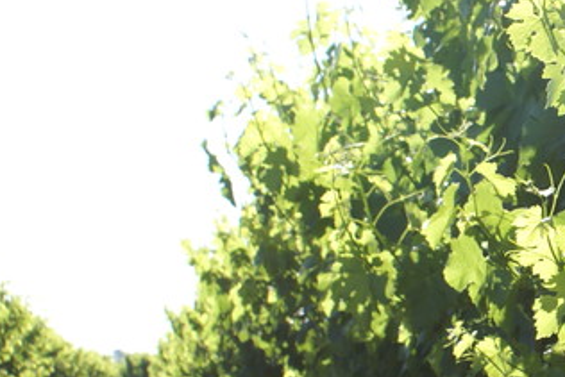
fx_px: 2292
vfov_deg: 9.4
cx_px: 864
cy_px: 278
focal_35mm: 146
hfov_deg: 13.2
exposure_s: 1/160
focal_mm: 30
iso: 100
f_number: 9
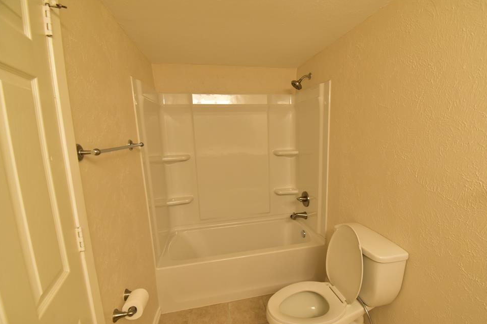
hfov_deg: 96.7
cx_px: 258
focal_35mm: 16
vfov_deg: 73.6
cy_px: 170
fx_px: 216
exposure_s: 1/15
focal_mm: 10
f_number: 7.1
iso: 720
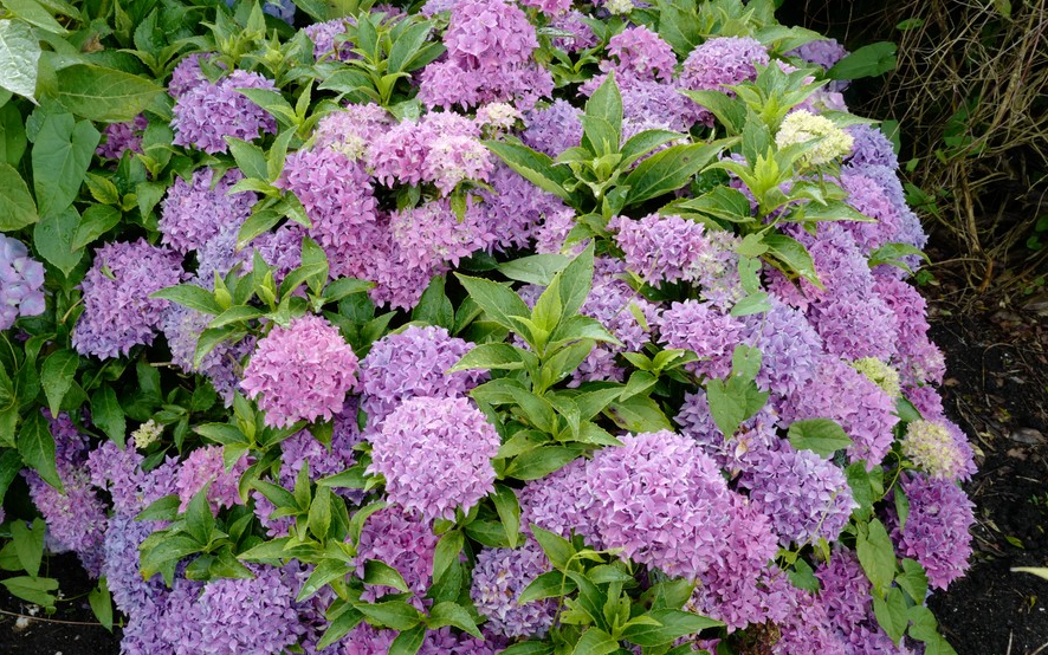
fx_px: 943
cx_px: 452
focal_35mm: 33
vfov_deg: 38.3
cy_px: 367
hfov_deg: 57.9
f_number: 16
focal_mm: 28
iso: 1250
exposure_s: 1/60
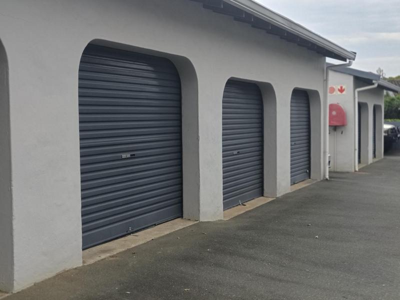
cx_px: 200
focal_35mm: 47
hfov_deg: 40.4
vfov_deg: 30.9
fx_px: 543
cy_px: 150
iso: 50
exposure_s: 1/260
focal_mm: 7.08
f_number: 4.5
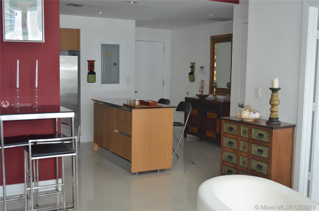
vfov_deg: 31.7
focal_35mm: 42
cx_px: 160
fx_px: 371
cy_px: 106
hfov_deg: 46.5
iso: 560
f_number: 4.5
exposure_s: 1/60
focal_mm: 28
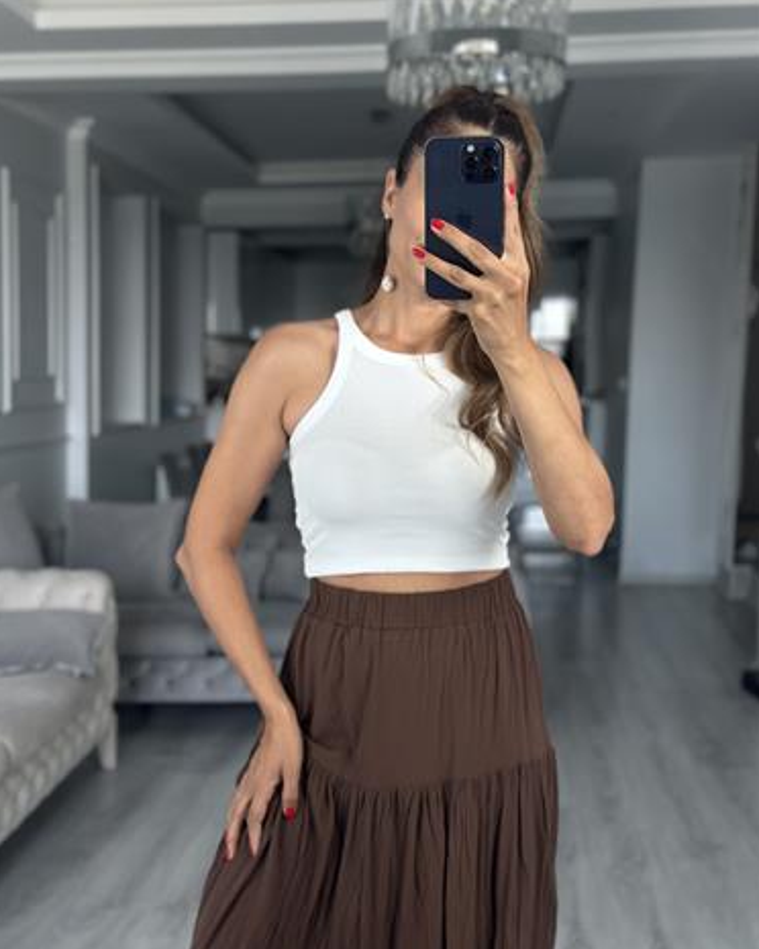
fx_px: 1432
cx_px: 375
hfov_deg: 29.7
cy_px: 508
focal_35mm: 51
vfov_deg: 36.6
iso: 125
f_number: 1.78
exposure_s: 1/146
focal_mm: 6.86
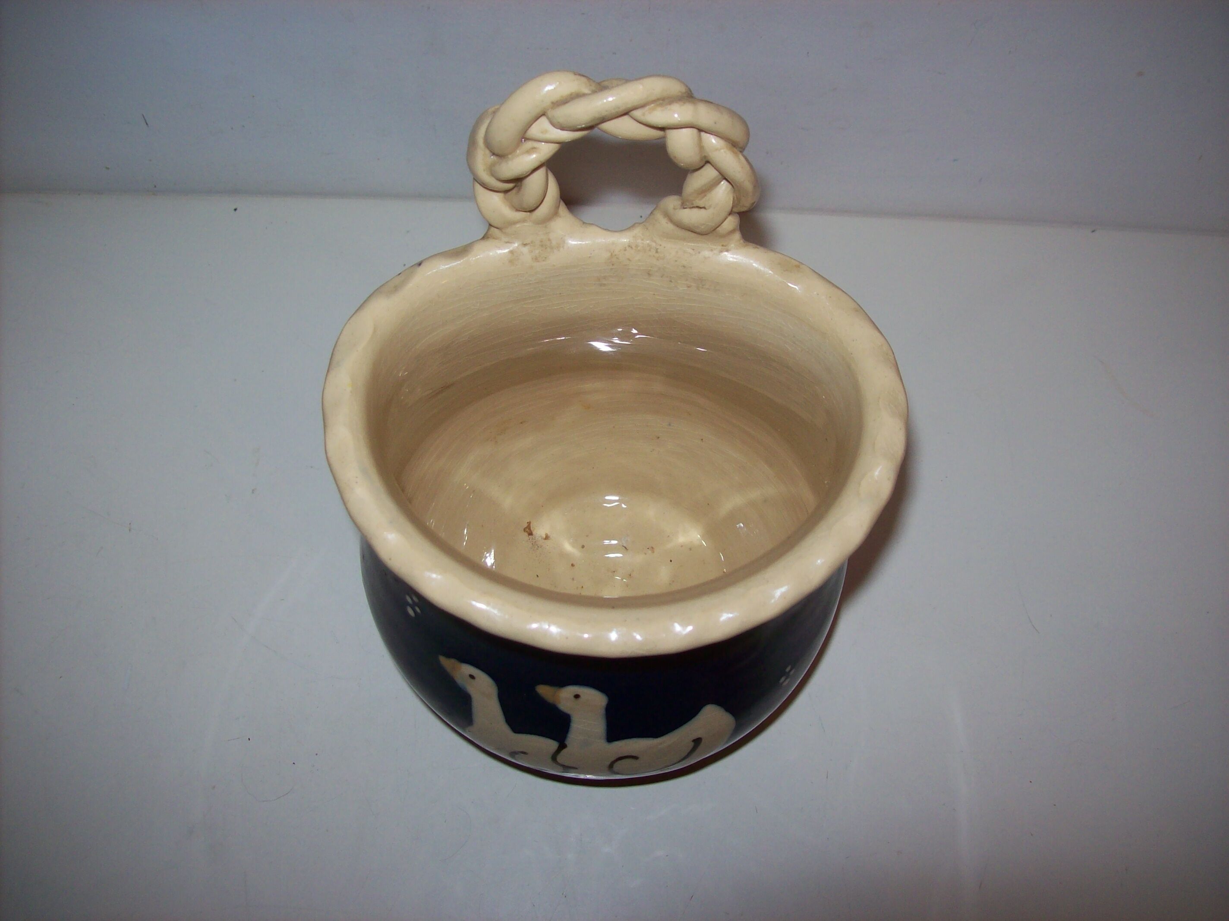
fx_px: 1278
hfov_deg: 51.4
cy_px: 460
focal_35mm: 36
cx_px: 614
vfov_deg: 39.6
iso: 80
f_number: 2.7
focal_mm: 6
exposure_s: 1/64
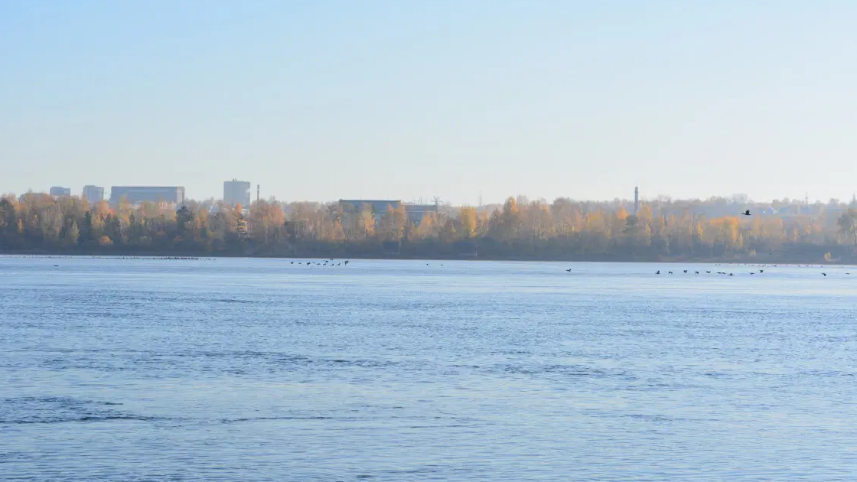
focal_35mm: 93
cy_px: 221
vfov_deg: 13.1
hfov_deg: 23.0
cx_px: 444
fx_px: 2103
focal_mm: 55
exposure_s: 1/400
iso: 200
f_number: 11
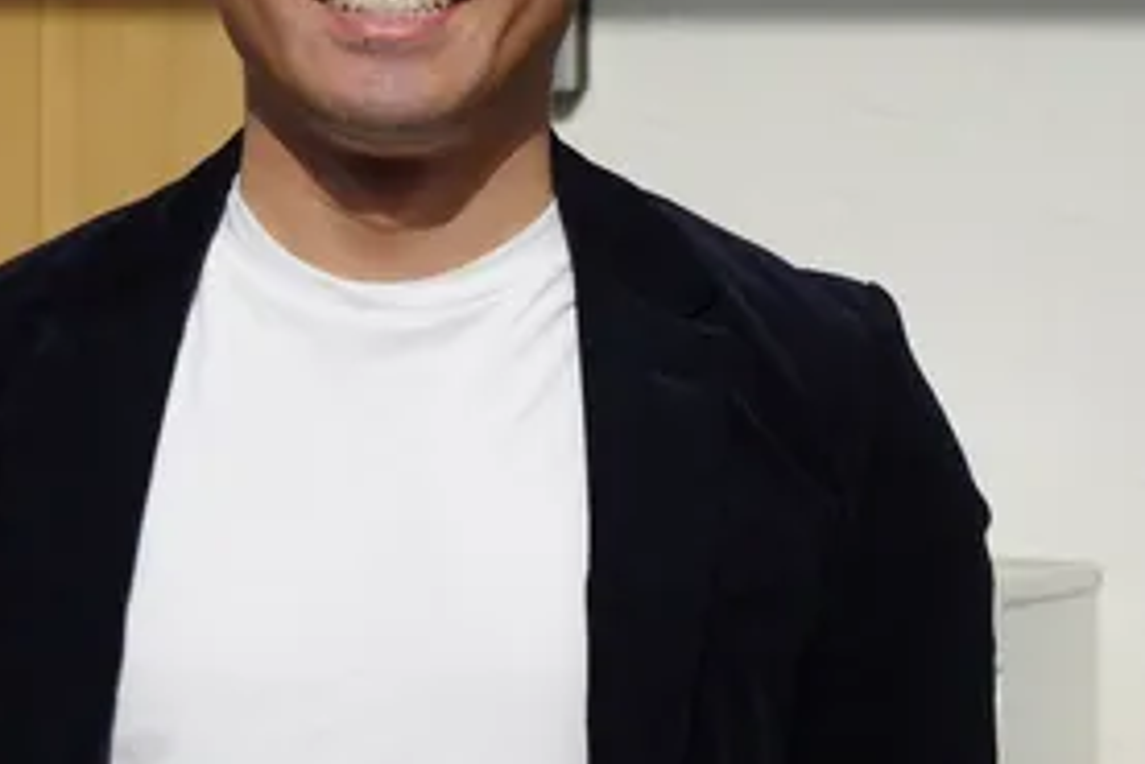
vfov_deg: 7.8
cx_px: 391
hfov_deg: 11.6
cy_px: 339
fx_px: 5632
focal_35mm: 177
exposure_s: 1/400
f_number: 7.1
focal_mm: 55
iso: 100
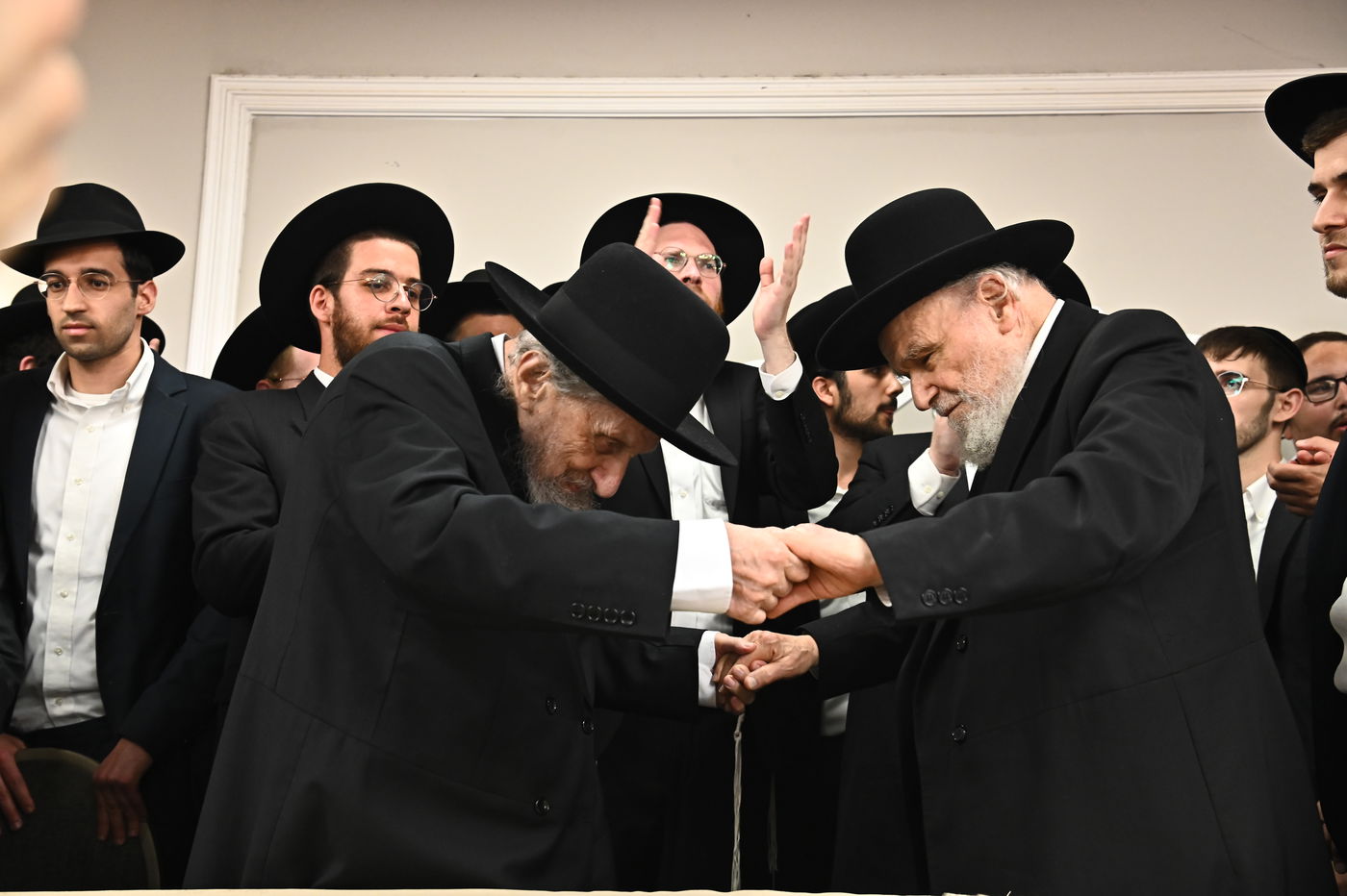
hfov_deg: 44.5
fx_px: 1645
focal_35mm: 44
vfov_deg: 30.5
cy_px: 448
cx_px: 674
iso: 3200
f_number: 5.6
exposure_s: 1/200
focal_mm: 44
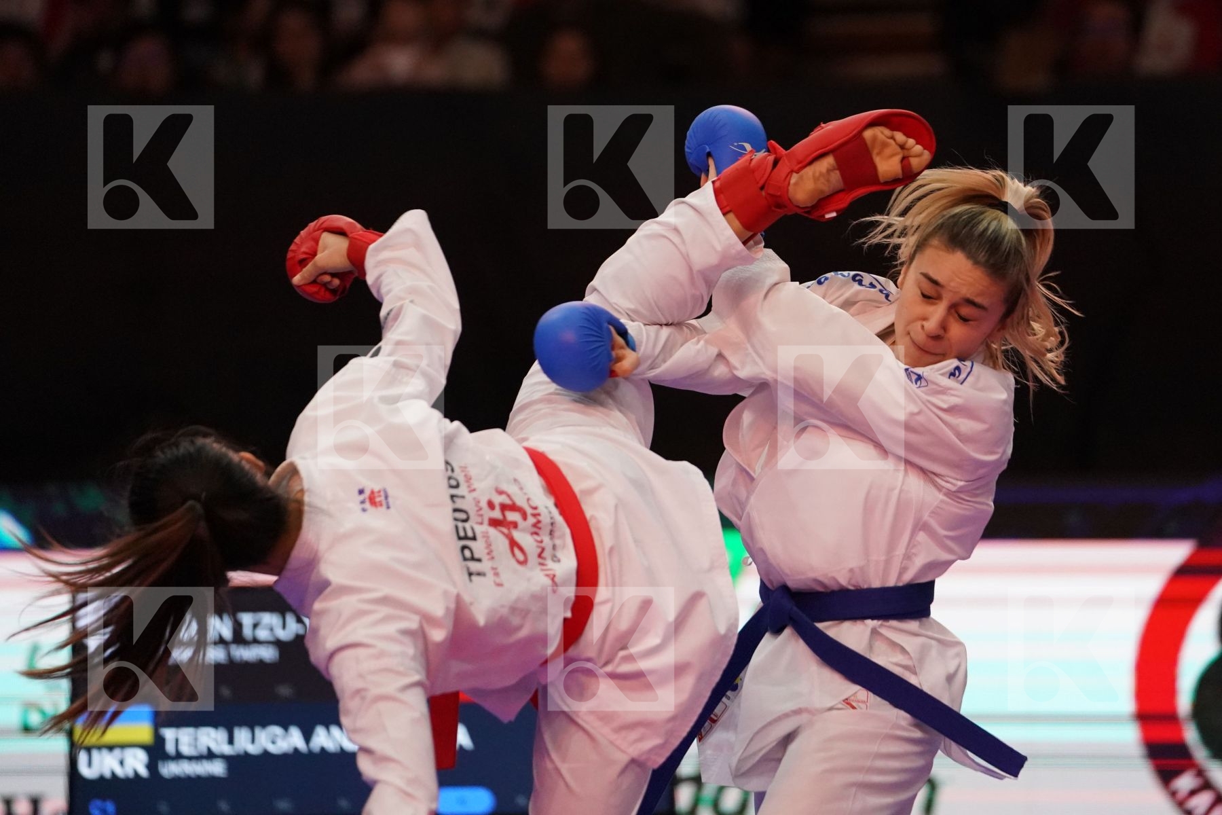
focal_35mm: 200
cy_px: 408
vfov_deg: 6.9
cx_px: 611
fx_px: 6788
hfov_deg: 10.3
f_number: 2.8
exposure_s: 1/1000
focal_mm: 200
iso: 5000
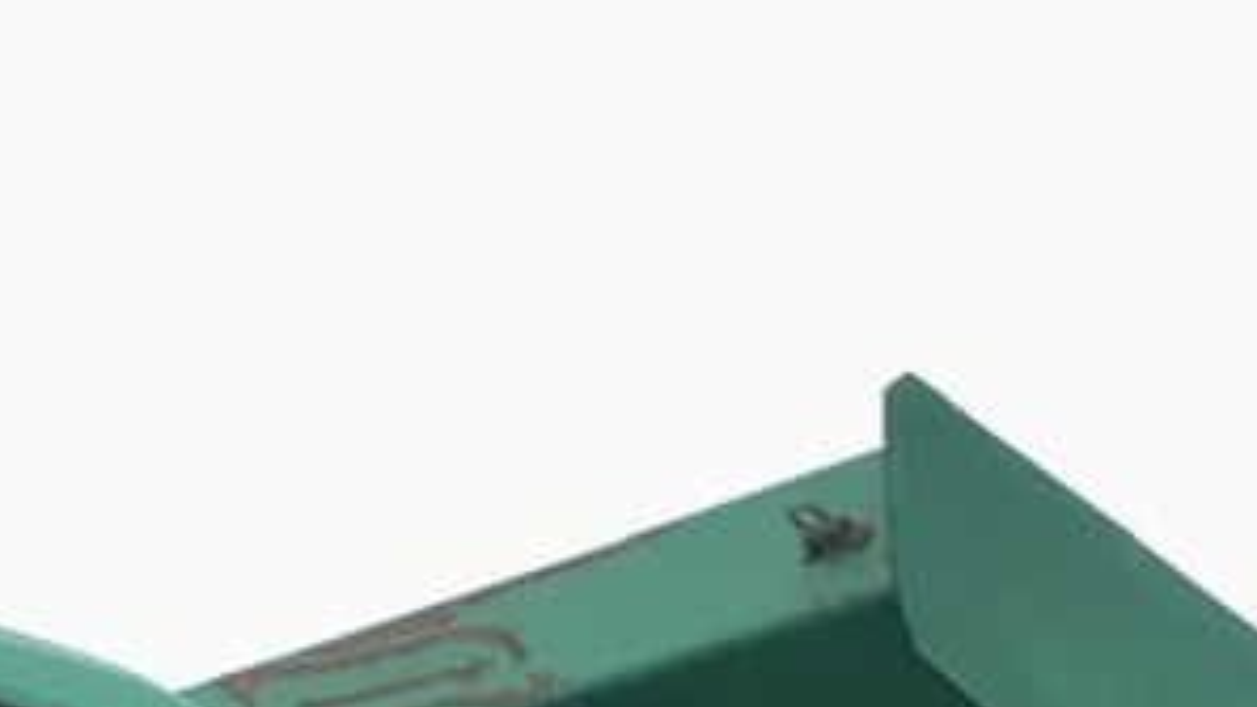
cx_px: 660
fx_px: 7265
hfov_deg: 9.9
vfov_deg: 5.0
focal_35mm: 218
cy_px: 2841
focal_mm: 4.15
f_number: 2.2
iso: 25
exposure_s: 1/108
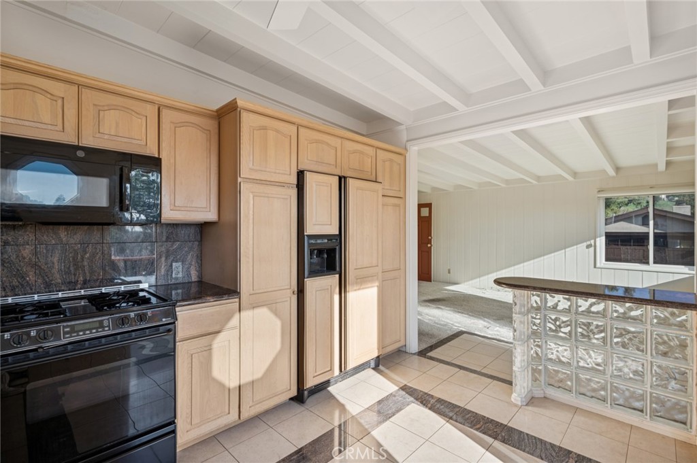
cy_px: 232
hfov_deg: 96.8
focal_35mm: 16
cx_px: 348
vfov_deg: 73.7
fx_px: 310
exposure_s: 1/80
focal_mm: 16
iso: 200
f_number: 8
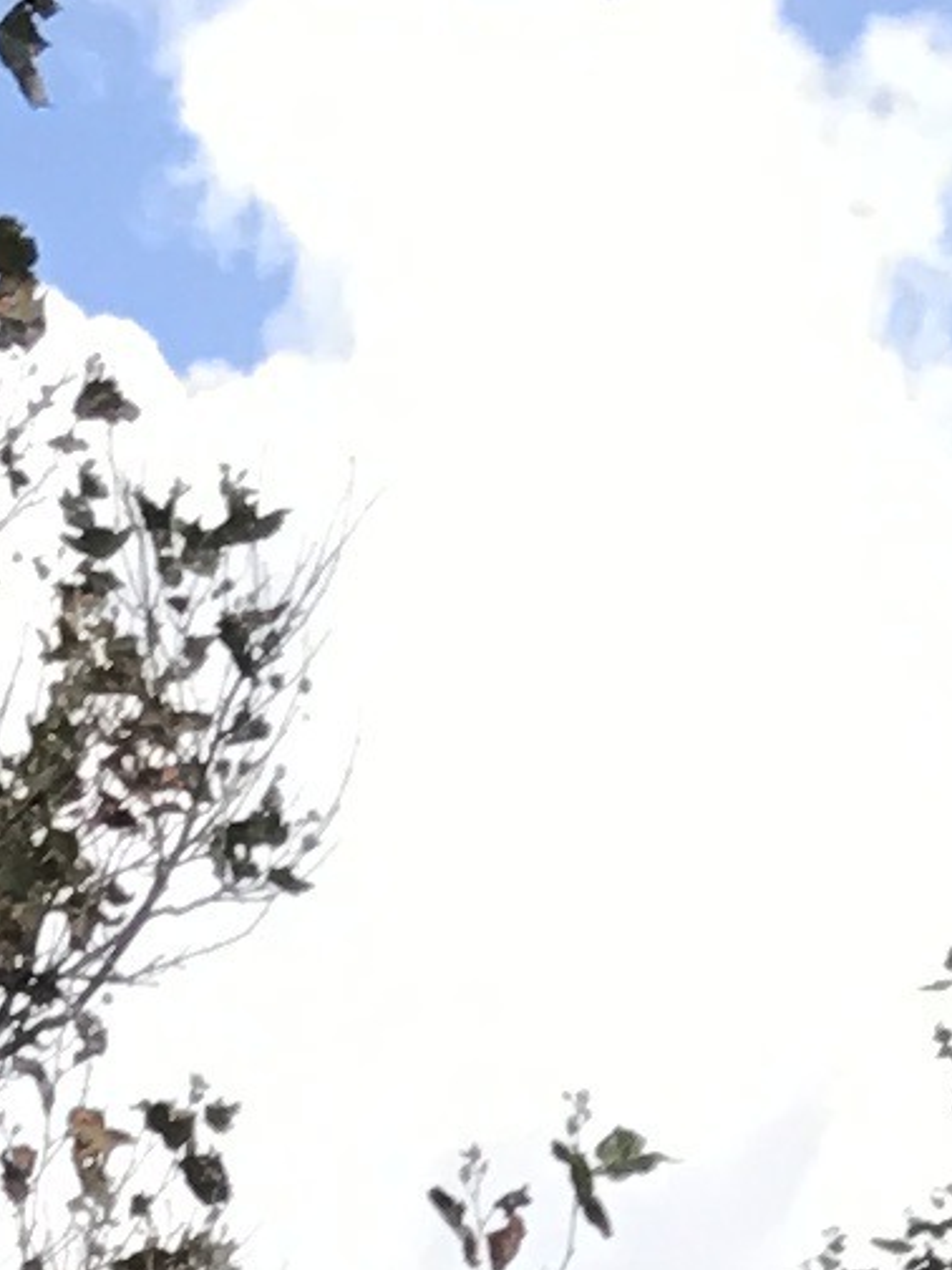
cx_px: -186
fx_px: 8214
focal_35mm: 224
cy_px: 4712
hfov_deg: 6.6
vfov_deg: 7.1
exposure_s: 1/1198
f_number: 1.8
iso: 20
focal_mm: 3.99
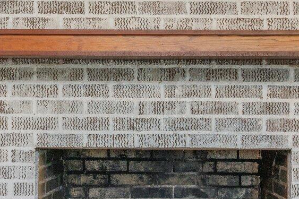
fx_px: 664
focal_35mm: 80
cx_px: 150
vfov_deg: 17.0
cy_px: 87
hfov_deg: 25.4
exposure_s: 1/30
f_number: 9
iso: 500
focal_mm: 22
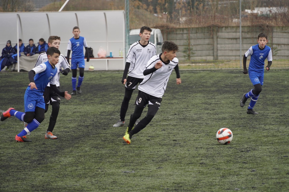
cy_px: 89
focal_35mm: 227
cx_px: 159
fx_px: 1819
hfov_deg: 9.1
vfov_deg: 6.1
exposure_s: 1/250
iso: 320
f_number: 5.6
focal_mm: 135
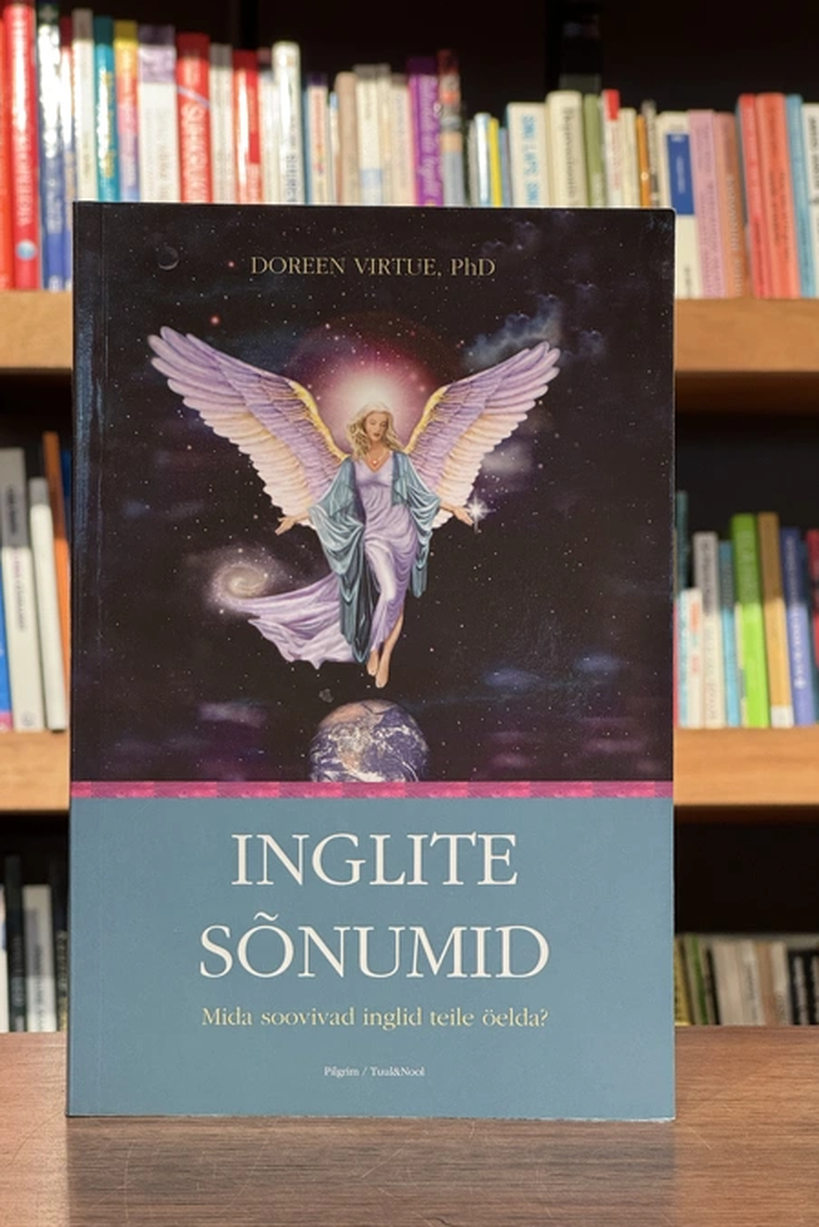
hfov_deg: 16.9
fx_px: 2762
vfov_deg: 25.1
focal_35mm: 81
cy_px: 619
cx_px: 362
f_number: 2.8
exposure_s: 1/63
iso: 250
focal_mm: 9
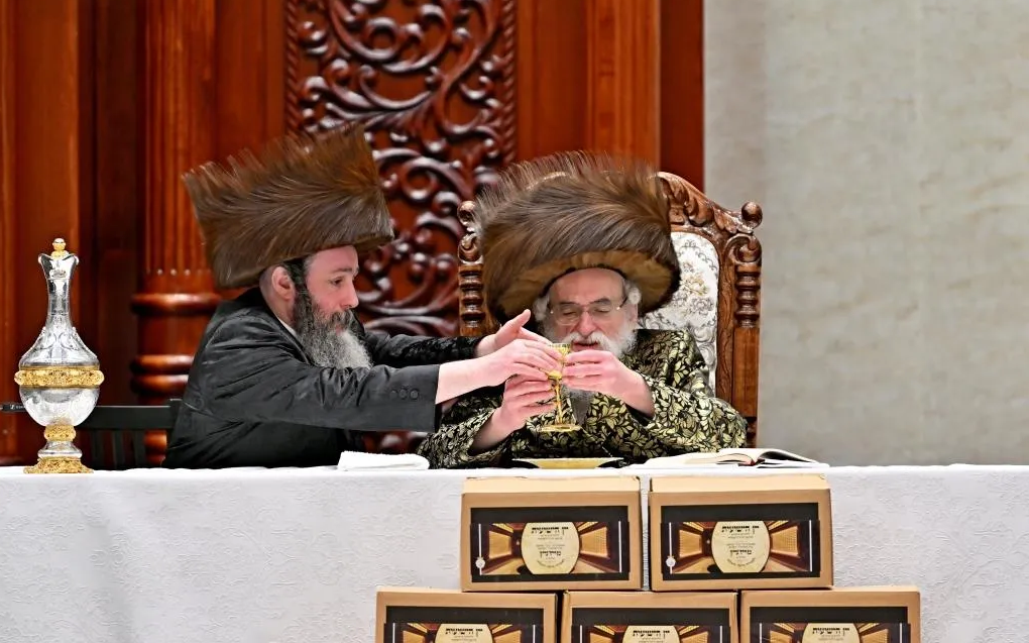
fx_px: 8607
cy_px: 317
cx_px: 513
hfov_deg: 6.8
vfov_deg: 4.3
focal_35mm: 307
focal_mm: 200
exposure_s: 1/320
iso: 160
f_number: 2.8
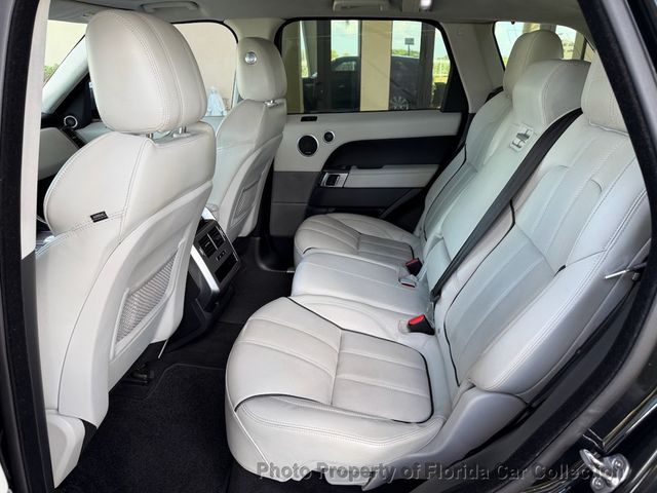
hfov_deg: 71.6
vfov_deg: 56.8
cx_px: 328
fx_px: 456
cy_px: 246
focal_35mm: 24
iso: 80
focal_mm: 6.76
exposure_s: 1/121
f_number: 1.78
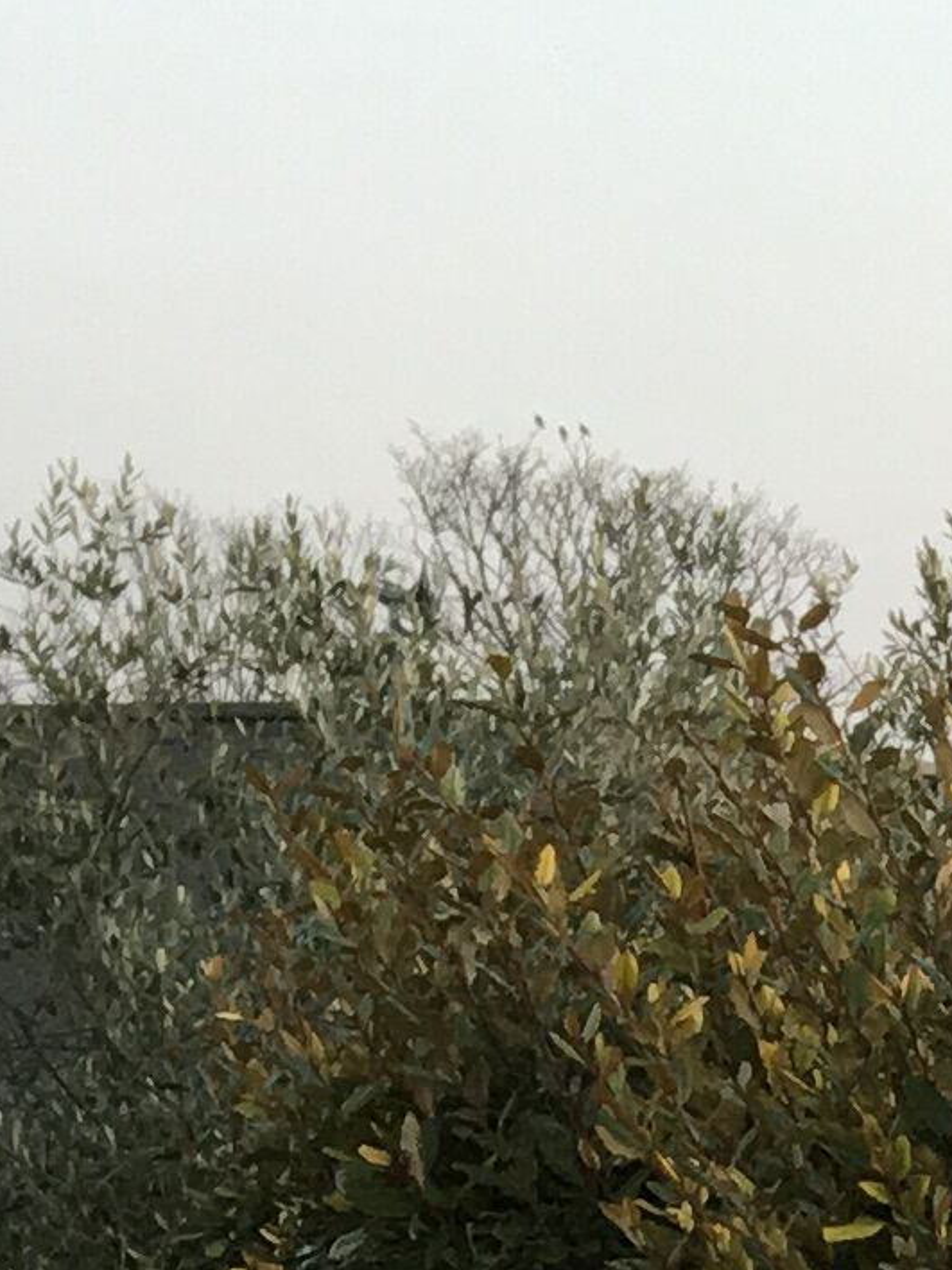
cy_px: 3222
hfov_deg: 8.5
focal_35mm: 165
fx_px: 6056
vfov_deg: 10.2
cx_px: 1895
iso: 40
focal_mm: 4.15
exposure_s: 1/100
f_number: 2.2
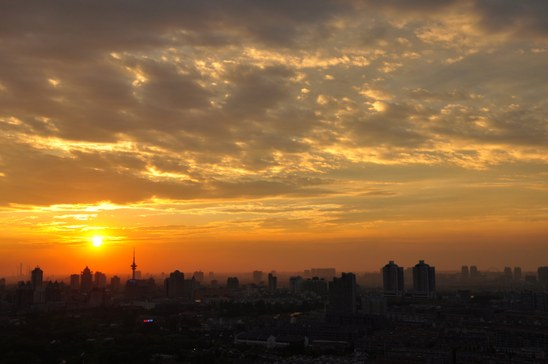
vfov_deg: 31.8
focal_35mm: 42
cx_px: 274
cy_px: 182
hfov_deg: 46.4
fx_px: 639
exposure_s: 1/20
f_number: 18
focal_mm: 28
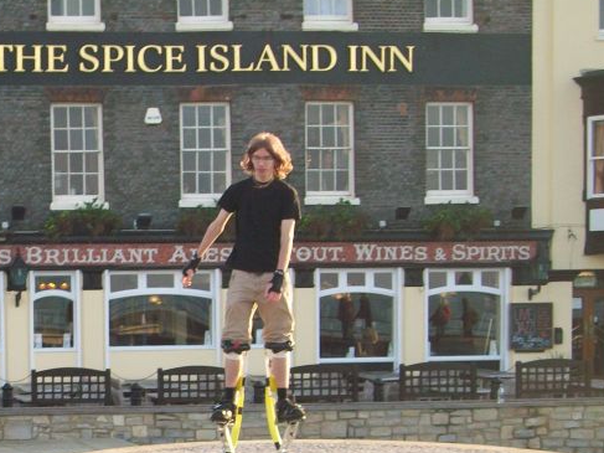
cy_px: 418
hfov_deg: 20.5
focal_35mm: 94
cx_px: 76
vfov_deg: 15.5
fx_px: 1640
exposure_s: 1/160
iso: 64
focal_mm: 8.8
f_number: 3.6
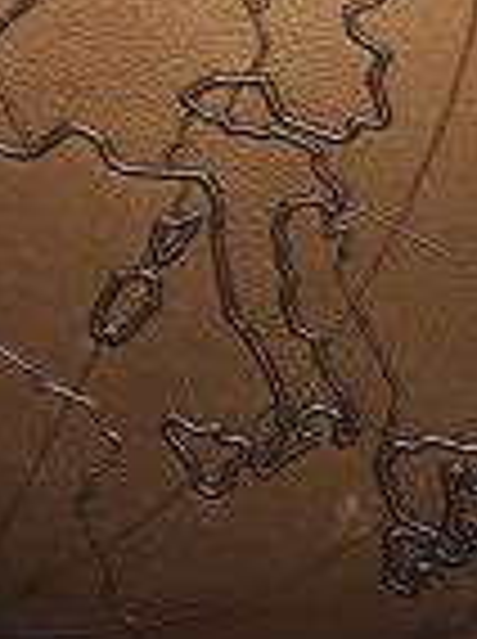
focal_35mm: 88
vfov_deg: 22.1
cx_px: 54
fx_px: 1622
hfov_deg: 16.5
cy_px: 180
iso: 320
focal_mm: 4.3
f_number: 2.4
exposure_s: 1/50
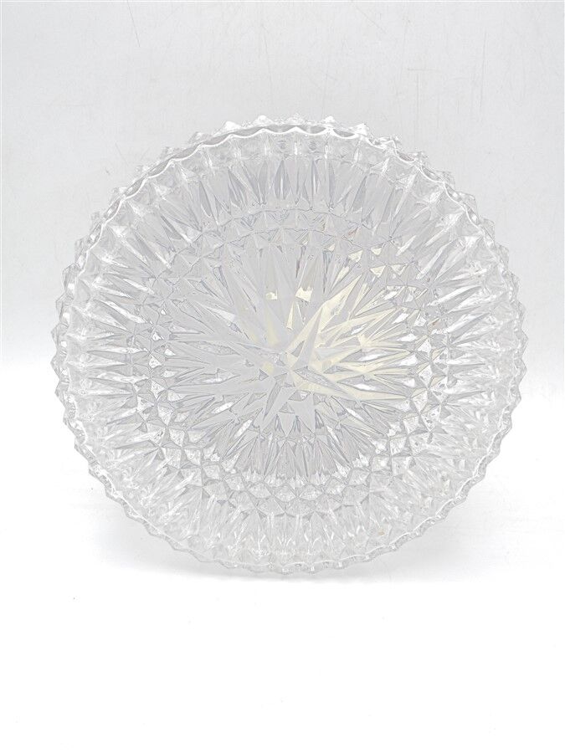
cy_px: 376
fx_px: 740
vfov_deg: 54.0
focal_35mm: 34
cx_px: 282
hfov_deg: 41.8
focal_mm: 6.1
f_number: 4
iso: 100
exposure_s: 1/100
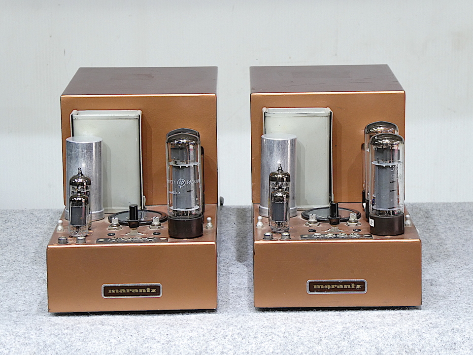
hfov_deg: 15.9
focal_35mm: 124
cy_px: 178
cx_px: 236
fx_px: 1694
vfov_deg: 12.0
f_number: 5.2
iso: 200
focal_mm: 22.3
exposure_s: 1/6
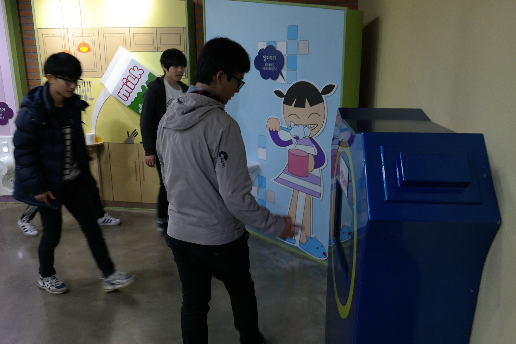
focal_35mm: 30
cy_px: 172
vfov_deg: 43.6
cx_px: 258
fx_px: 430
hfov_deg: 61.9
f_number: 3.5
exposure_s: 1/40
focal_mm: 20
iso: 800
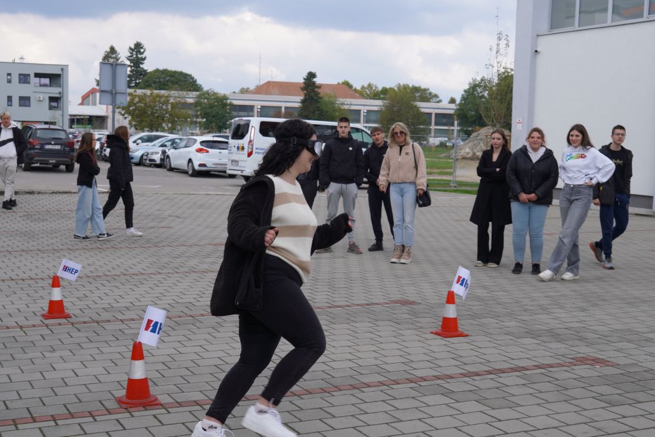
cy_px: 256
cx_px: 317
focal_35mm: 51
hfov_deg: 38.7
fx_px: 933
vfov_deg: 26.3
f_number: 4.5
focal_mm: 25.3
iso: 125
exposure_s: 1/400
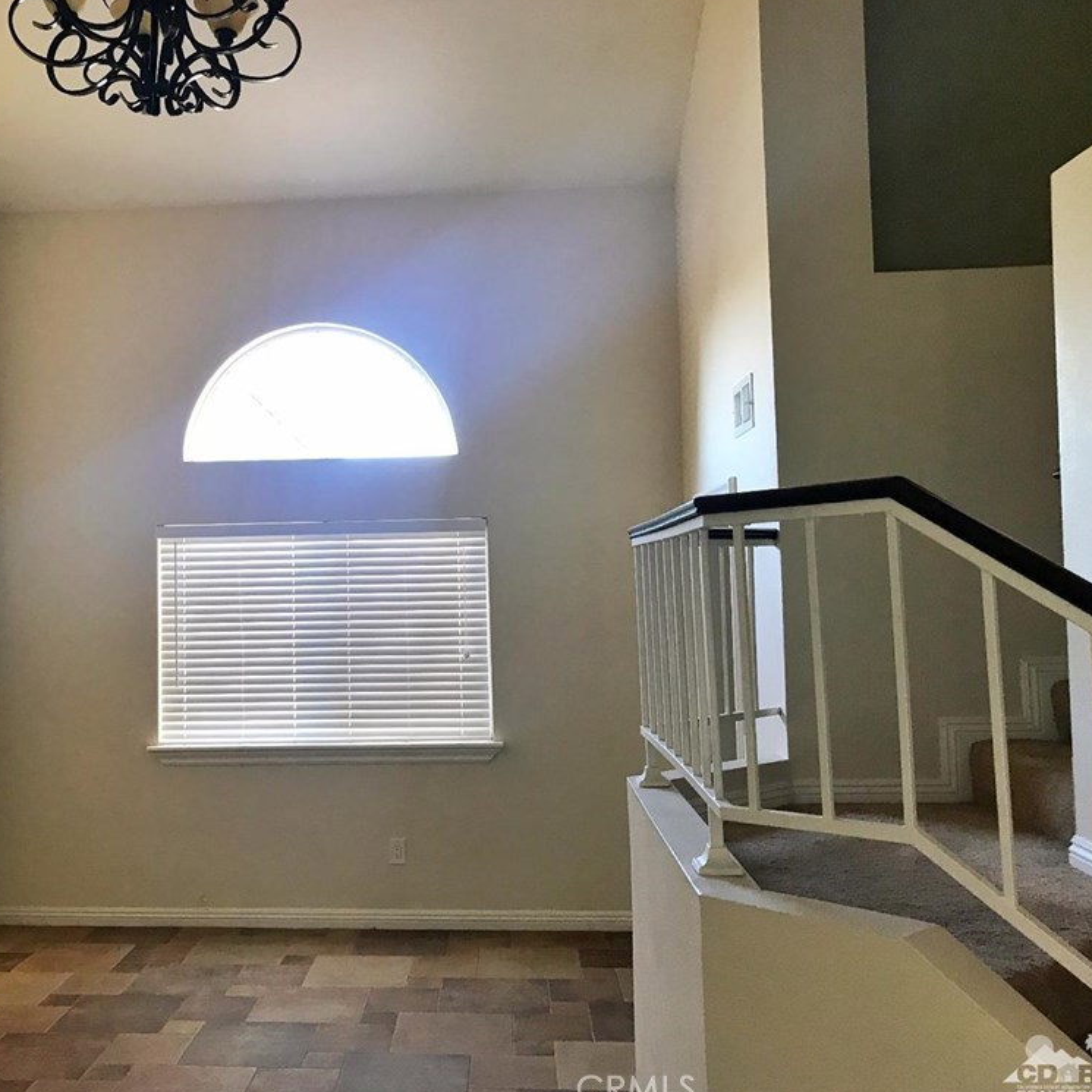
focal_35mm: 34
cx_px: 380
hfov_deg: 47.8
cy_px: 547
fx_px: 1213
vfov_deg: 48.5
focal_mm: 3.99
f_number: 1.8
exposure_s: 1/30
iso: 32
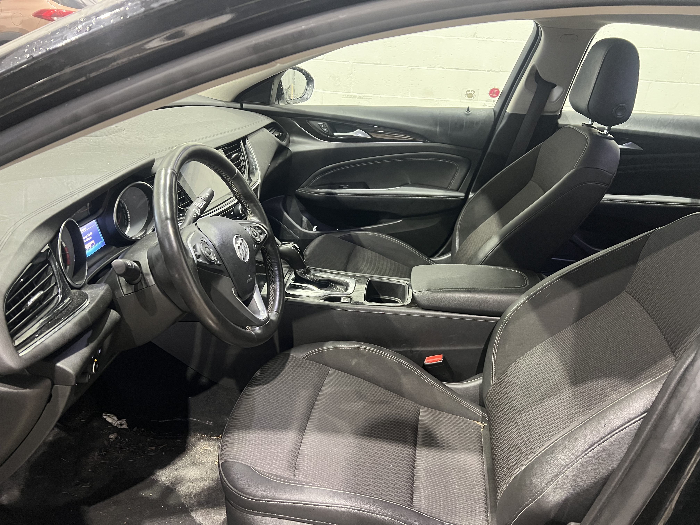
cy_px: 262
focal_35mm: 26
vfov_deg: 53.1
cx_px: 350
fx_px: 526
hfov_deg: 67.3
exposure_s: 1/40
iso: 500
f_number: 1.5
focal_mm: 5.7
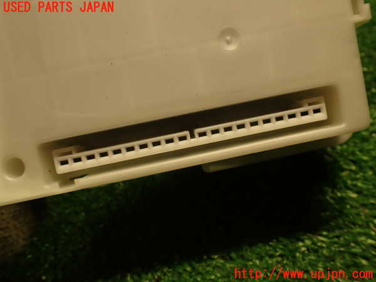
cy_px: 141
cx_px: 188
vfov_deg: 44.2
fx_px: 348
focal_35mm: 32
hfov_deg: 56.8
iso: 200
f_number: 2.4
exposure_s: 1/30
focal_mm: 5.79
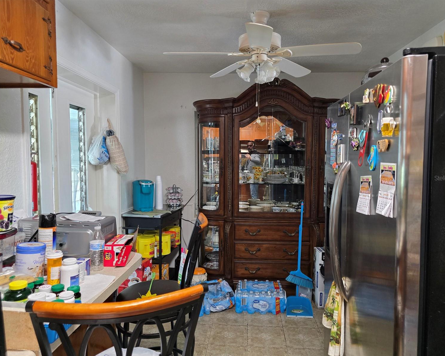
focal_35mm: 24
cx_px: 225
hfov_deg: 70.3
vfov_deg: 58.8
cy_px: 178
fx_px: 316
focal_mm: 6.3
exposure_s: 1/120
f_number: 1.7
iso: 640
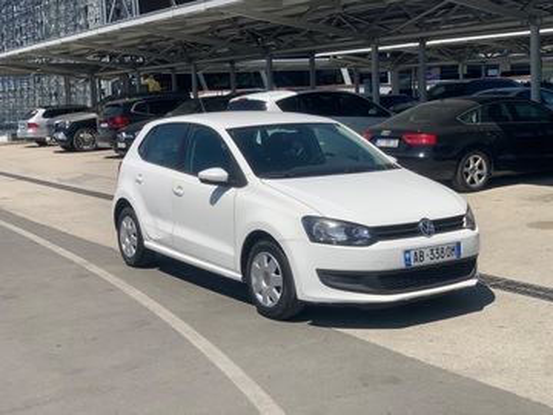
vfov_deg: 28.0
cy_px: 208
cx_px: 276
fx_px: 831
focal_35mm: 52
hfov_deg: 36.8
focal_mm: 6
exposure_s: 1/2083
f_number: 2.4
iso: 16
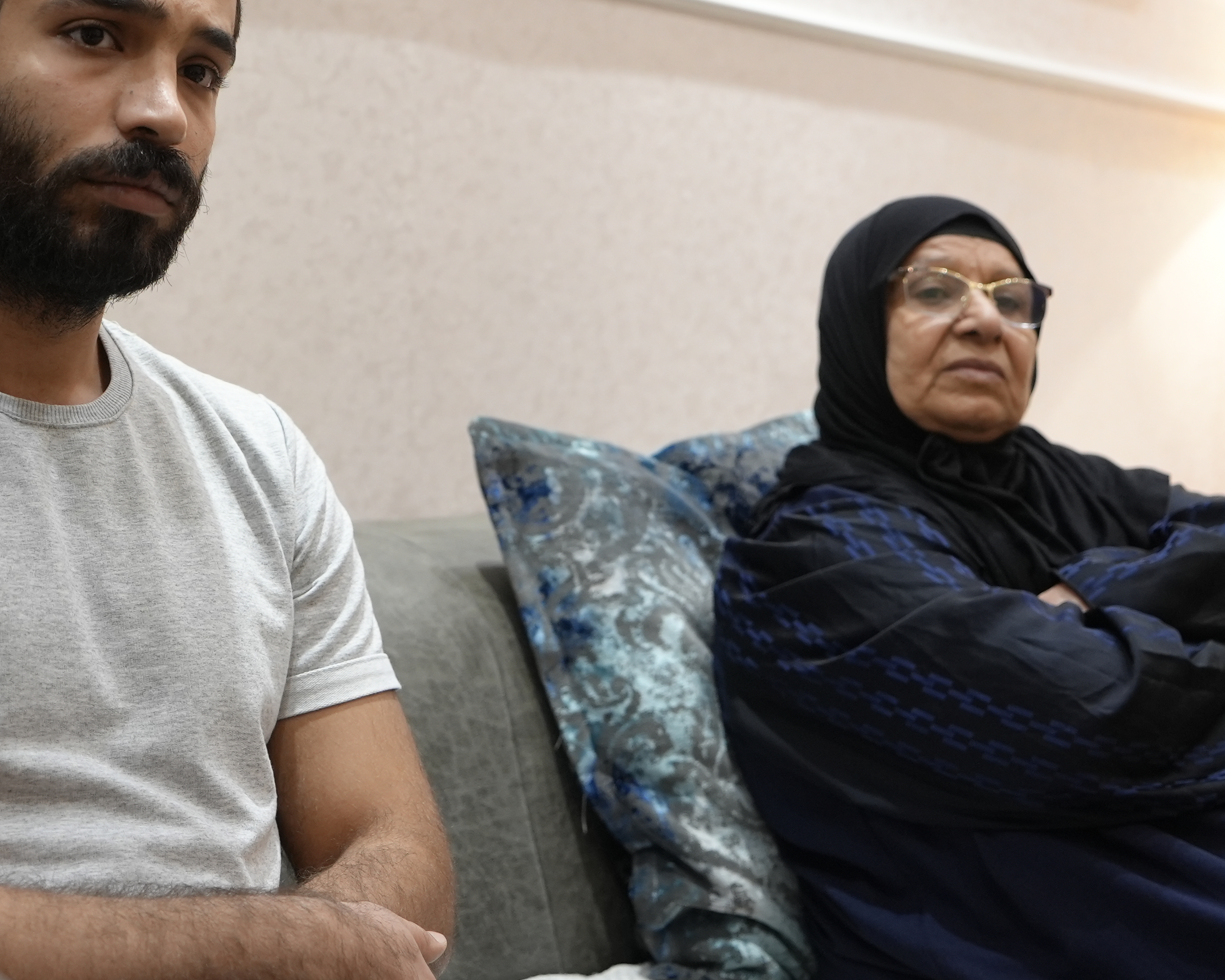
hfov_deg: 30.0
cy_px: 401
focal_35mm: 63
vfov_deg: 24.2
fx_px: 2284
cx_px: 506
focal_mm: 44
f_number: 4
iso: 3200
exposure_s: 1/160
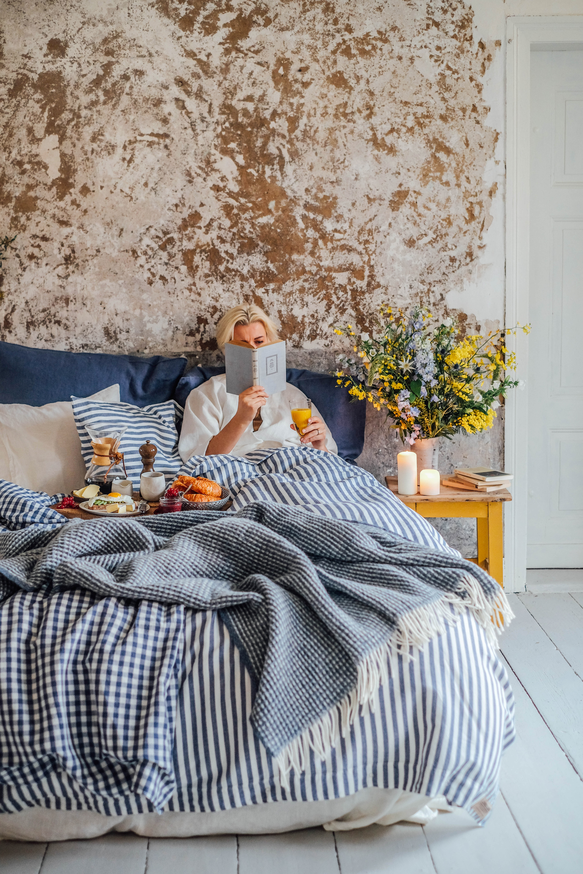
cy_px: 437
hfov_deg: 25.5
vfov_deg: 37.5
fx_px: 1287
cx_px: 292
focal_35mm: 53
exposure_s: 1/125
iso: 1000
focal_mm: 35
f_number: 2
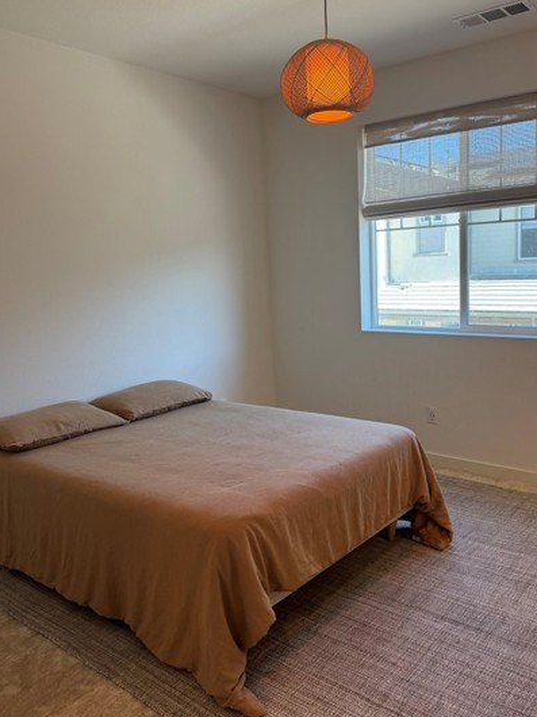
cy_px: 322
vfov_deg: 61.5
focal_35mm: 29
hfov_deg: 48.0
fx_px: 600
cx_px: 310
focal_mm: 6.76
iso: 100
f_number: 1.78
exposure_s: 1/120
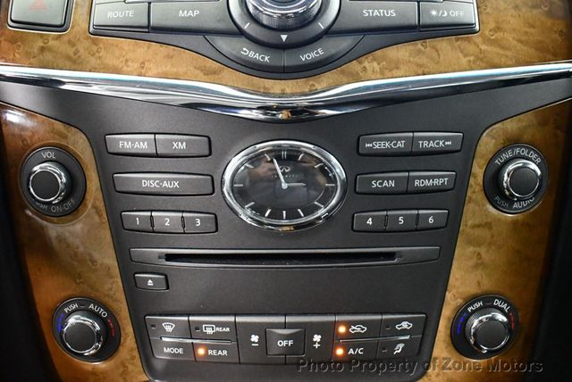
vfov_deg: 36.9
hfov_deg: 53.1
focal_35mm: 36
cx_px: 286
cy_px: 191
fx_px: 573
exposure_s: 1/60
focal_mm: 18
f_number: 3.5
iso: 9000
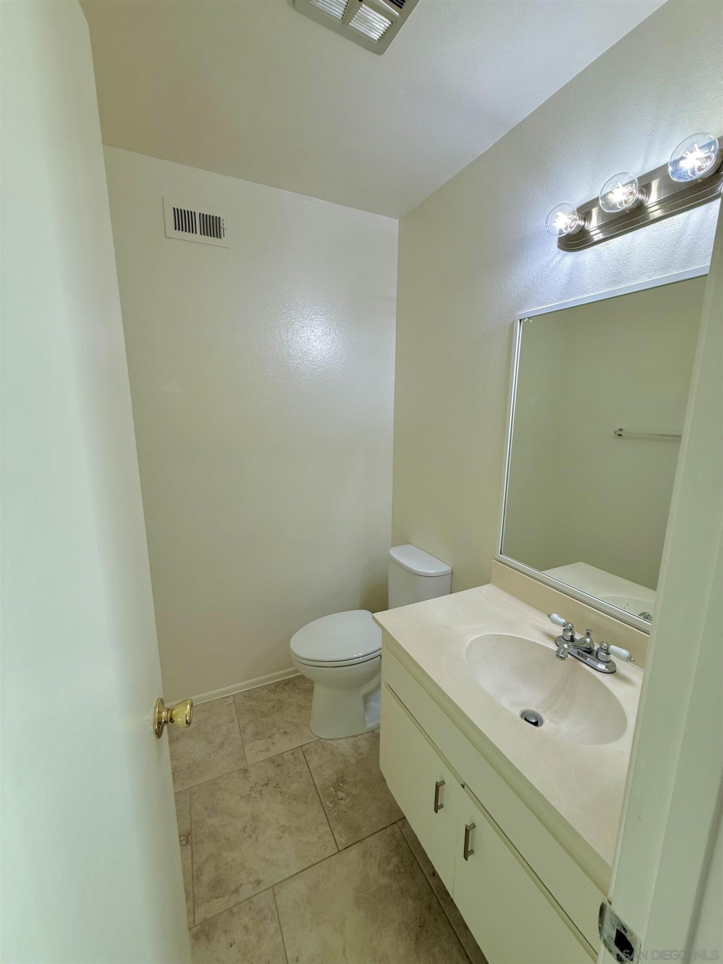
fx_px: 390
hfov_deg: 85.7
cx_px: 362
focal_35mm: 14
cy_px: 482
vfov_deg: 102.1
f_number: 2.2
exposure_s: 1/99
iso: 100
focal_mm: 2.22
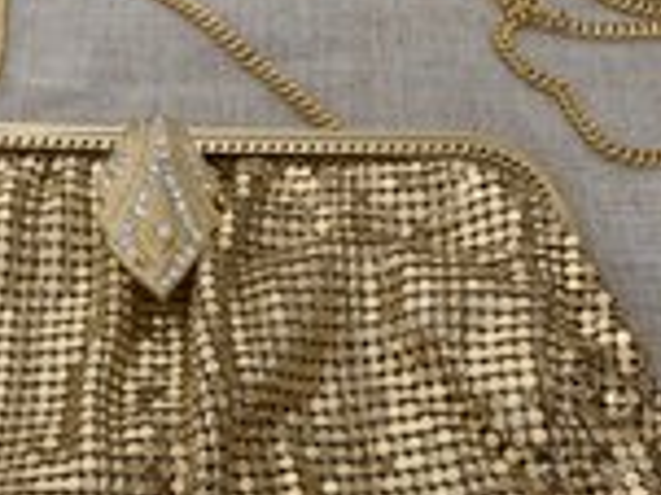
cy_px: 361
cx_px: 160
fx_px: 1126
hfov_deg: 32.1
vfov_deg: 24.6
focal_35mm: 59
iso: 400
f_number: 1.8
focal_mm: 4.25
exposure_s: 1/40
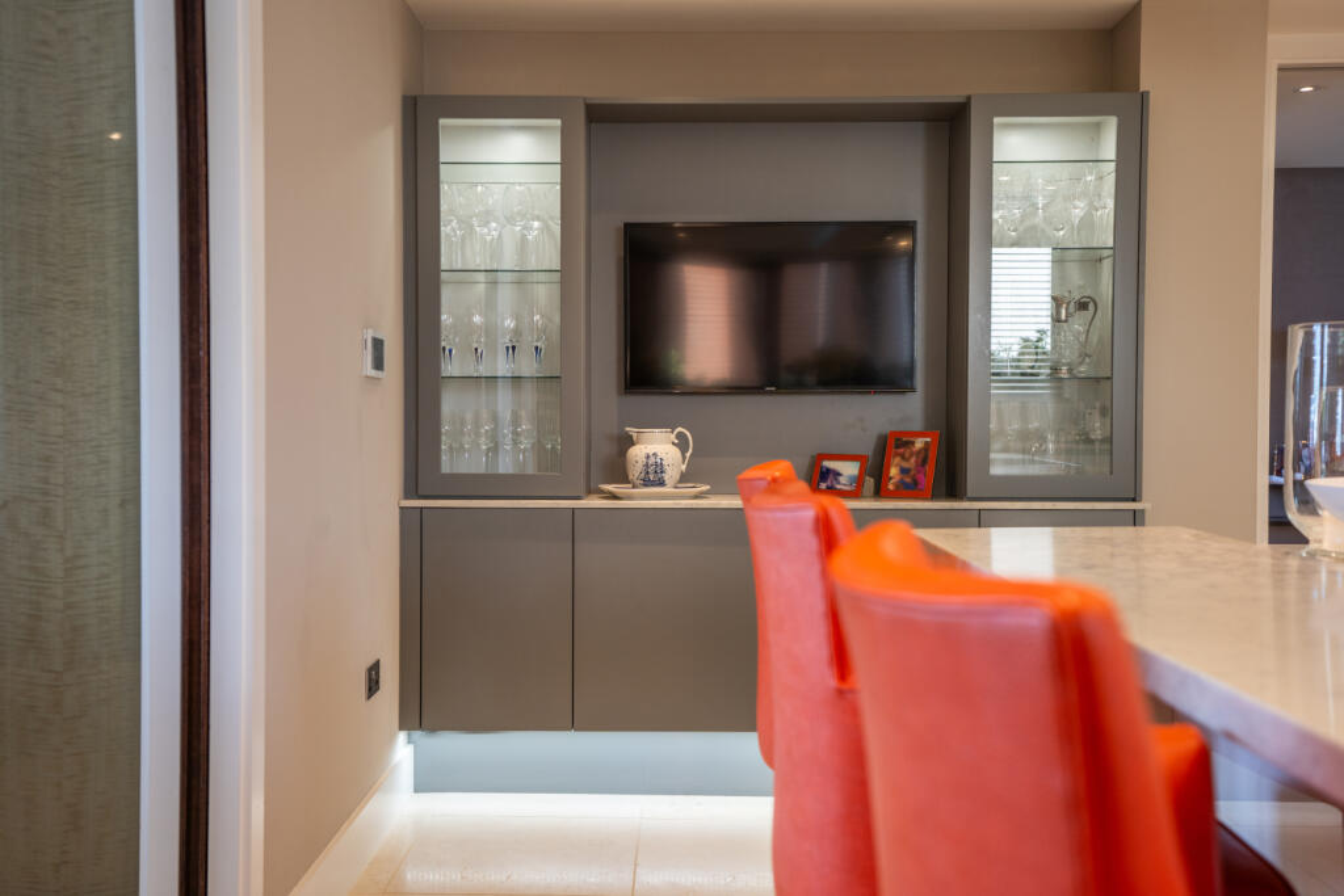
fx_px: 1307
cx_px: 672
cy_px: 448
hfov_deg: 54.4
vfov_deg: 37.9
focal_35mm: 35
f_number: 3.2
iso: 400
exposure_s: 1/100
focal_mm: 35
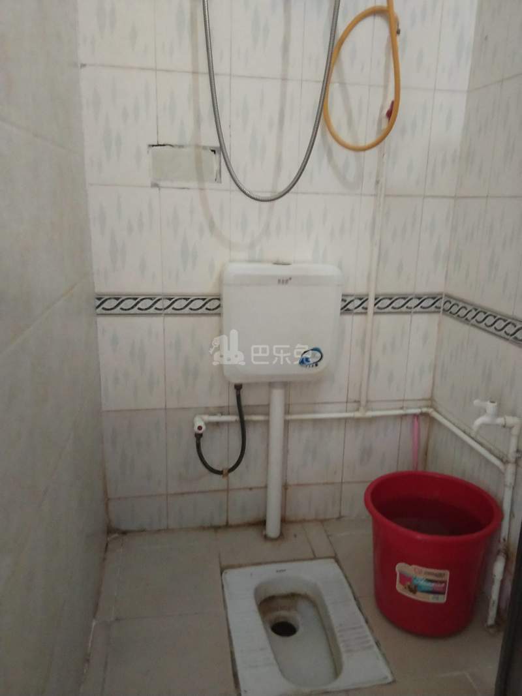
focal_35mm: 31
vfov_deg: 58.4
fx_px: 623
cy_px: 348
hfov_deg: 45.4
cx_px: 261
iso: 1250
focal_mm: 3.69
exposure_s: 1/16.7
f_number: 2.2
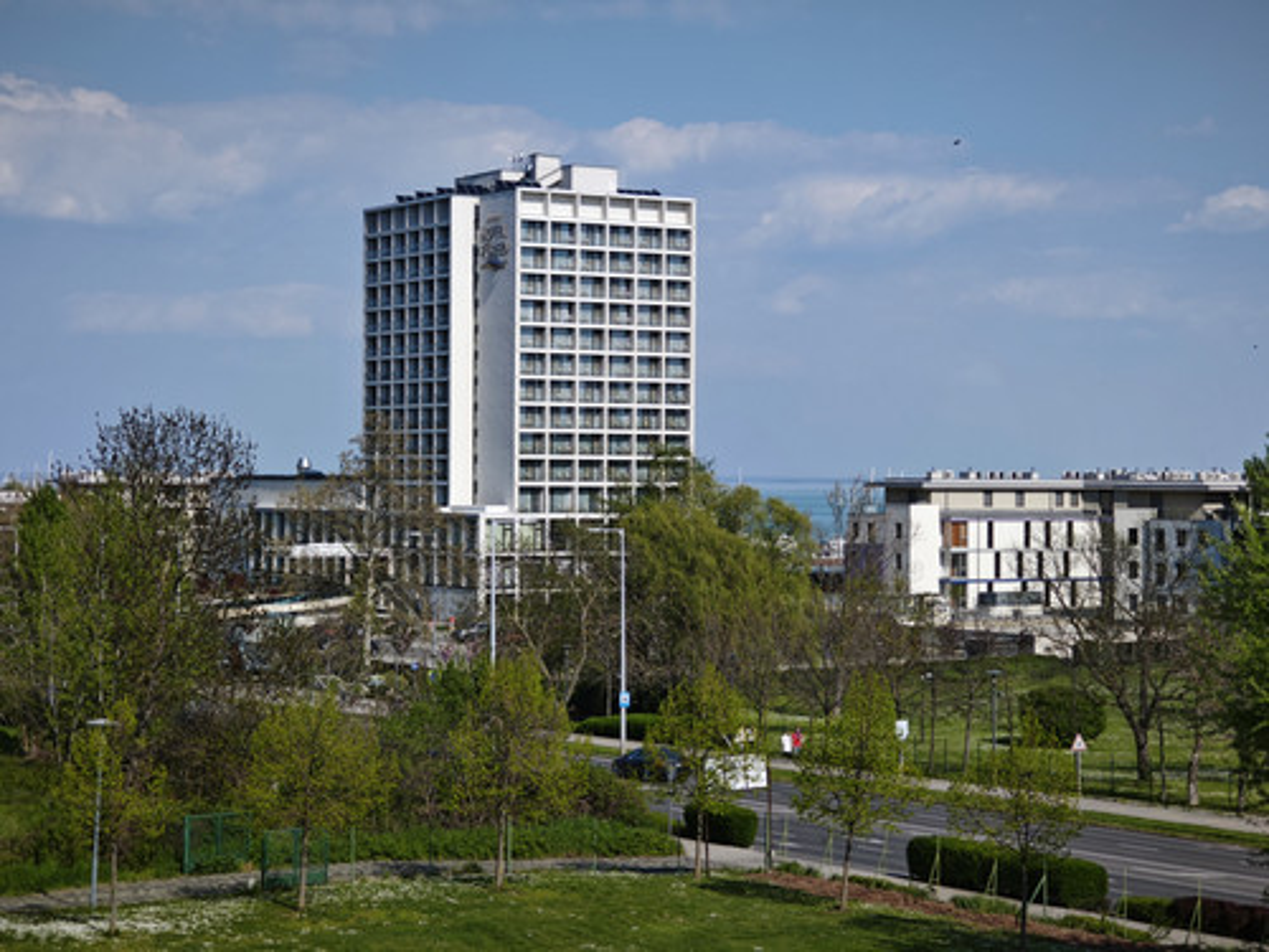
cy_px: 476
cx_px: 634
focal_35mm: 75
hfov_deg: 26.0
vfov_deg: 19.6
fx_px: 2749
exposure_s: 1/1623
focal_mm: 7.06
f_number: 2
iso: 50
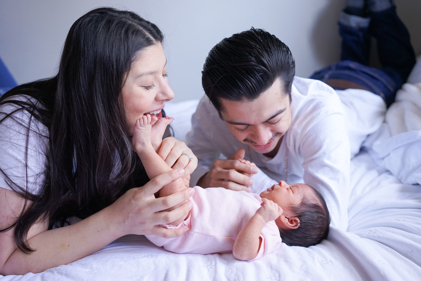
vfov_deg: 37.9
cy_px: 140
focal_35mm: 35
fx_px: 409
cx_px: 210
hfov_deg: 54.4
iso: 640
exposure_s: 1/100
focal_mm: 35
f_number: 2.5
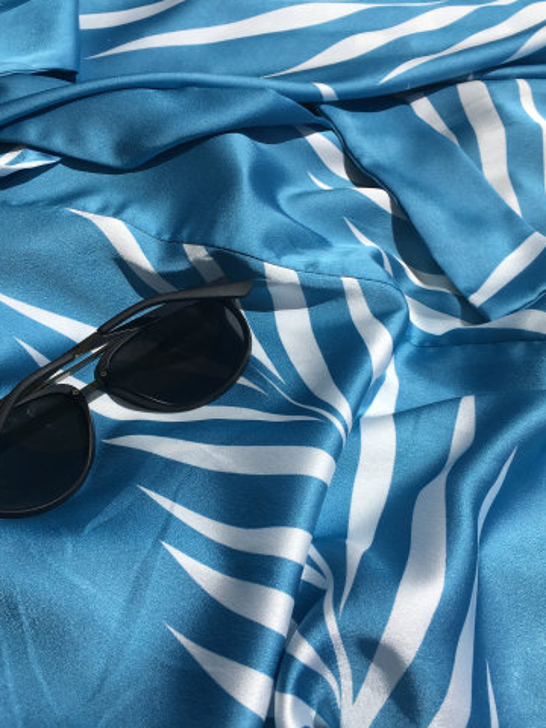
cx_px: 242
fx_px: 778
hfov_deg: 38.6
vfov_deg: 50.1
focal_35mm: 37
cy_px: 346
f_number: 2.2
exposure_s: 1/4525
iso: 25
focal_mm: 4.15
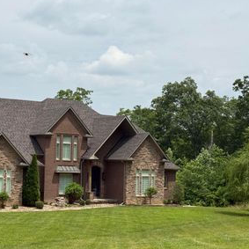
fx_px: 610
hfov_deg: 22.9
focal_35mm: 75
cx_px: 74
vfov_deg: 23.0
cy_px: 139
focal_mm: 6.76
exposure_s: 1/7874
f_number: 1.78
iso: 64
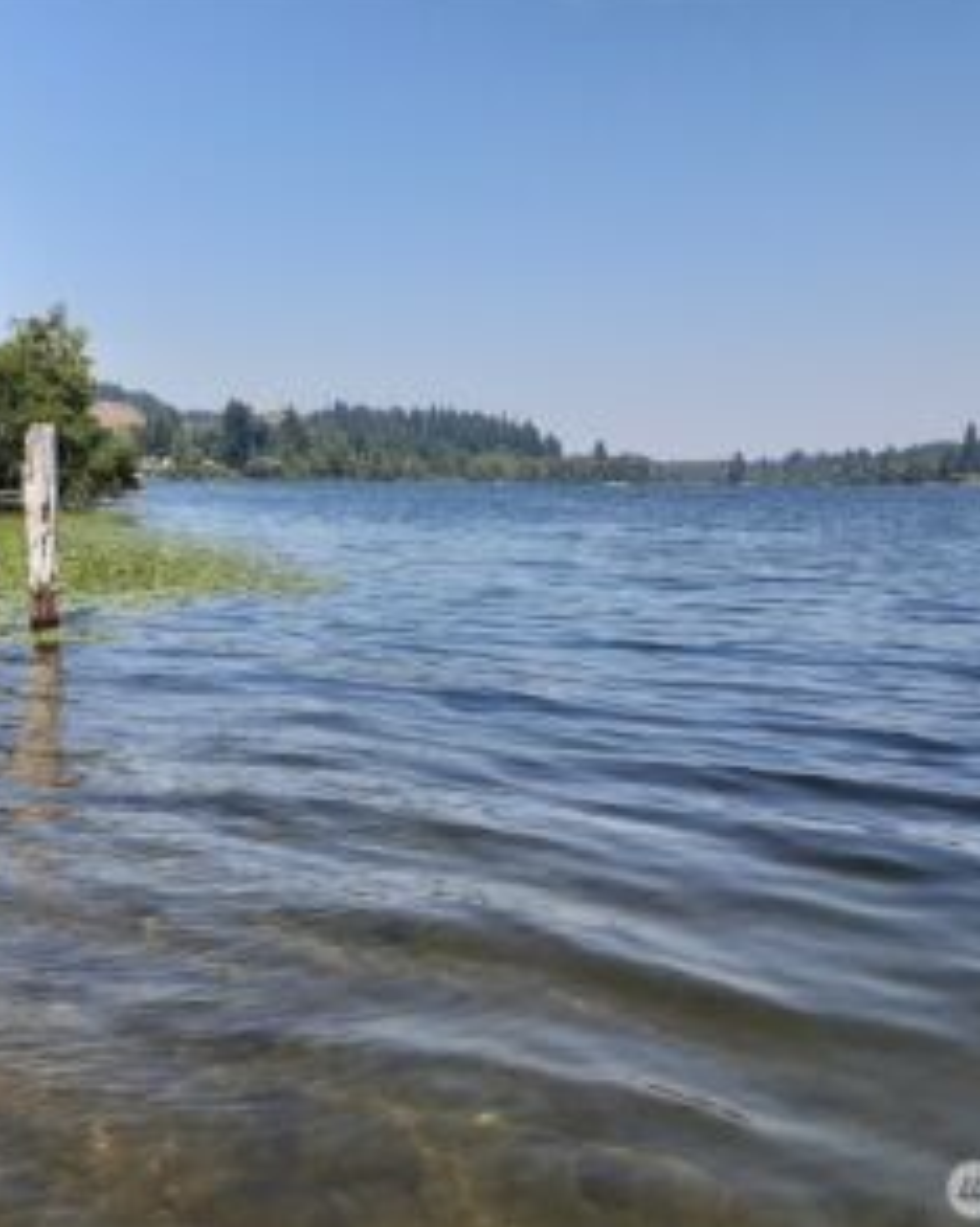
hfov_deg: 40.9
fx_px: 1307
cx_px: 381
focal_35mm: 36
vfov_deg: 50.3
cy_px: 603
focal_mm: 2.91
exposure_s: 1/1344
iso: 40
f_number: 1.9
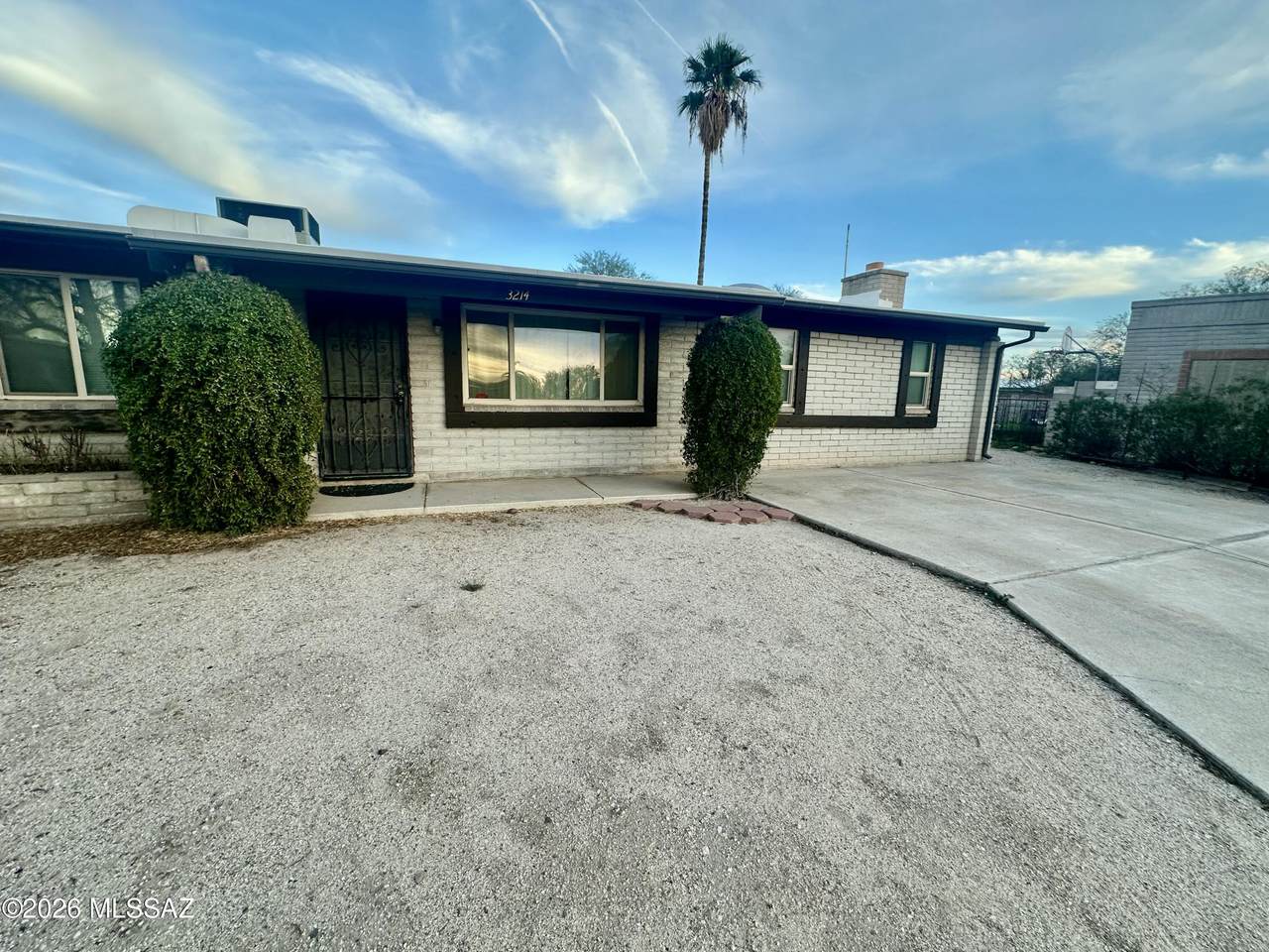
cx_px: 634
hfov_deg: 102.1
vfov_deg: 85.7
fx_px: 513
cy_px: 476
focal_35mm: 14
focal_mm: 2.22
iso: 64
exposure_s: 1/99
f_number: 2.2
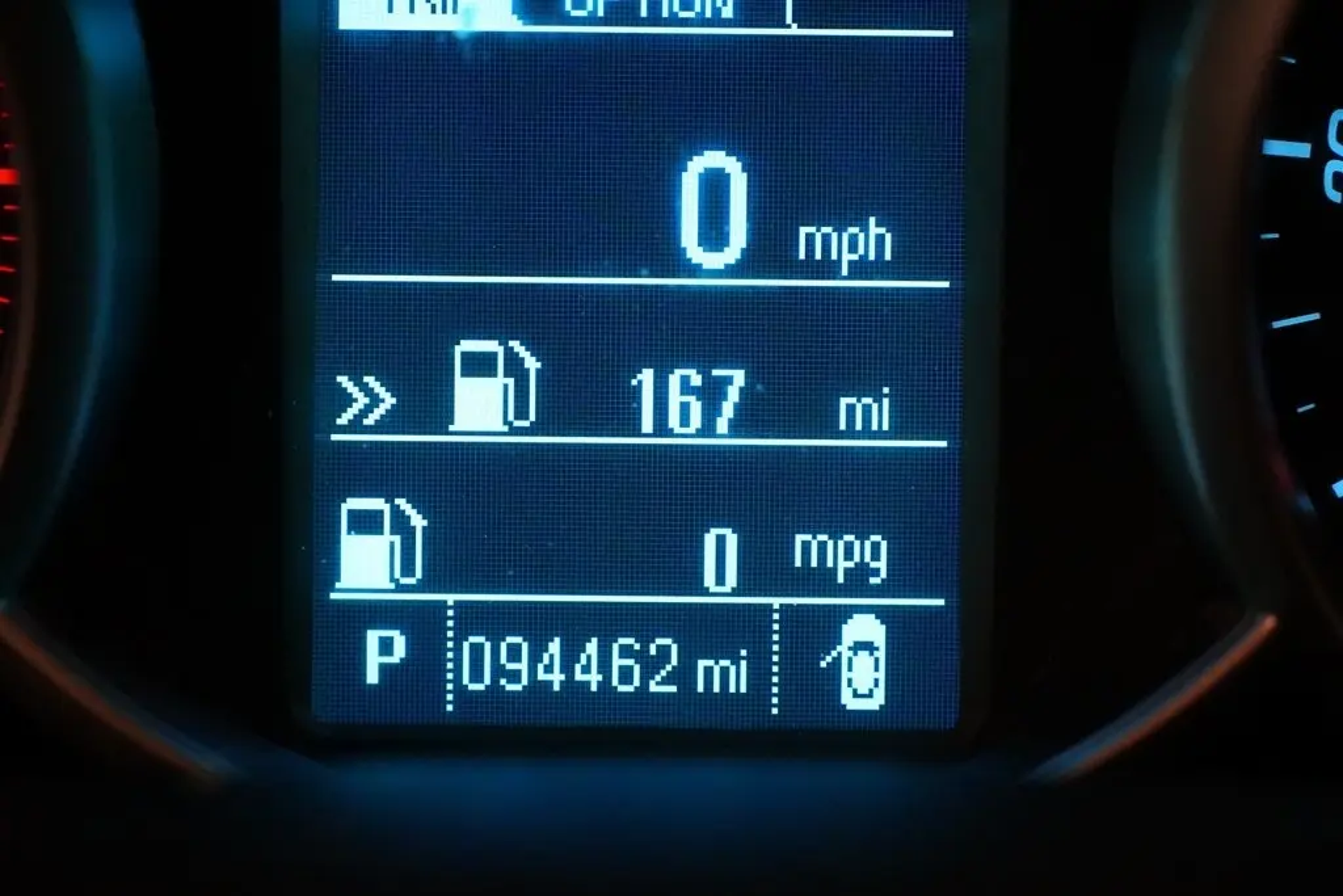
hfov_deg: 14.1
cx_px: 672
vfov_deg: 9.4
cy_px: 448
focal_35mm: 146
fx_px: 5428
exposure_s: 1/160
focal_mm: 97
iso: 6400
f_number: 5.6
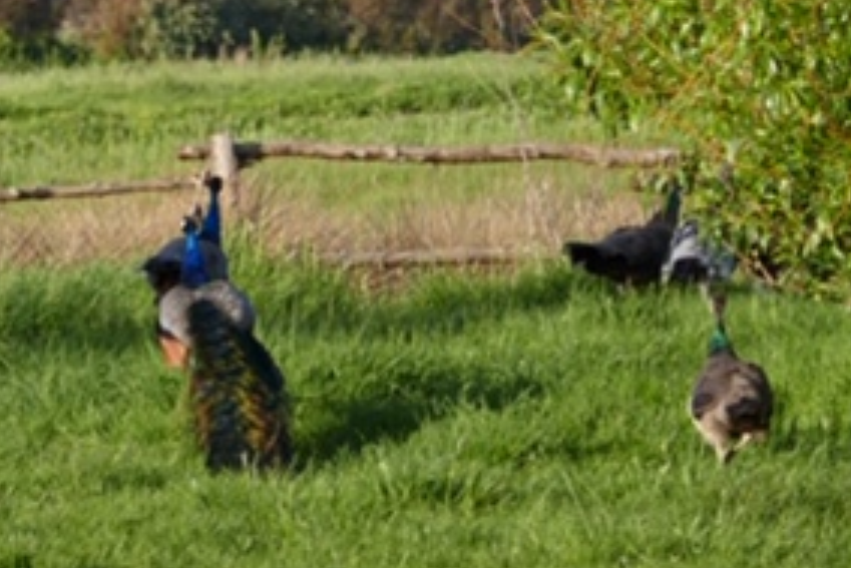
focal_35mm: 557
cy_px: 228
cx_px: -12
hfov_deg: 3.7
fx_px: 13173
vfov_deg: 2.5
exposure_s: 1/250
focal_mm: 89.6
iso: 125
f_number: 5.9
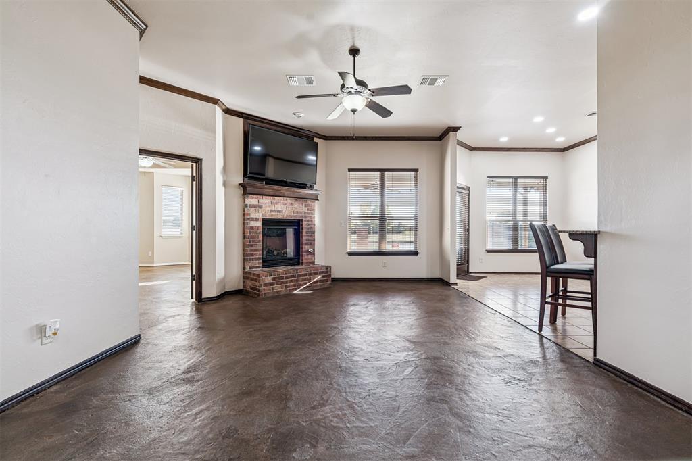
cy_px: 230
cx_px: 346
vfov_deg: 73.7
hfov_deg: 96.8
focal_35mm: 16
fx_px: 307
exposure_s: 1/6
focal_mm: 16
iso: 200
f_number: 7.1
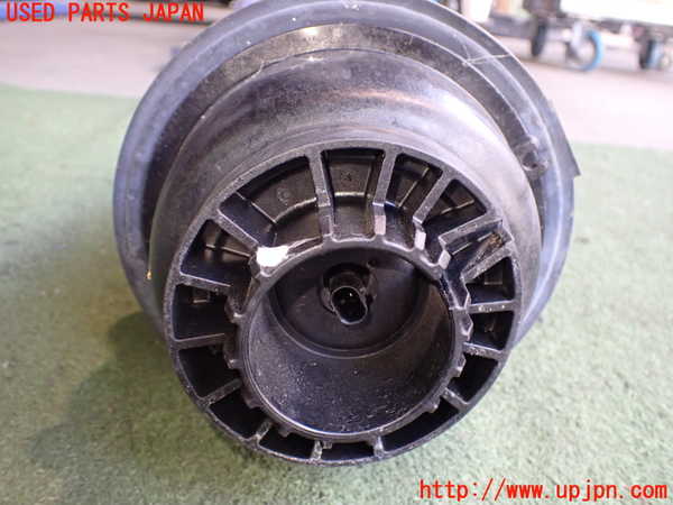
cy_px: 252
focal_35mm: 30
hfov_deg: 60.0
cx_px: 336
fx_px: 583
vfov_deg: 46.8
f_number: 2.3
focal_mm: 5.4
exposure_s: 1/100
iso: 800
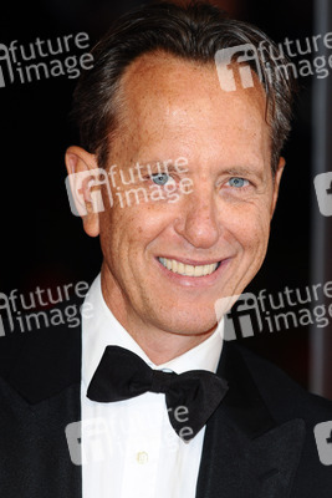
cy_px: 249
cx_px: 166
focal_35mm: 248
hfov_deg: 5.6
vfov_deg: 8.3
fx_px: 3421
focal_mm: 165
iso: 320
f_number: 4.5
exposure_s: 1/250
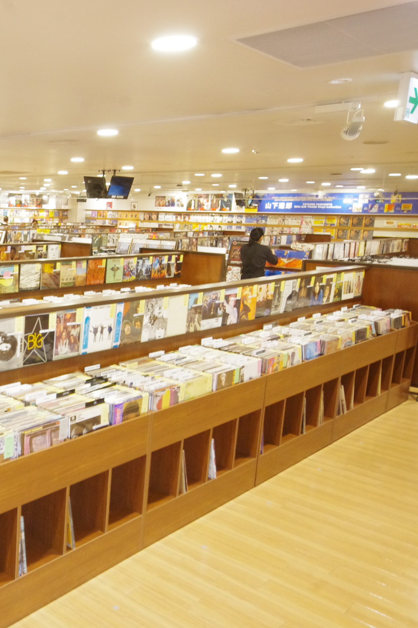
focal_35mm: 34
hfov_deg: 34.2
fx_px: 592
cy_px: 320
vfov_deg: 55.8
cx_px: -29
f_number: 8
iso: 1600
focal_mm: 15
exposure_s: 1/40
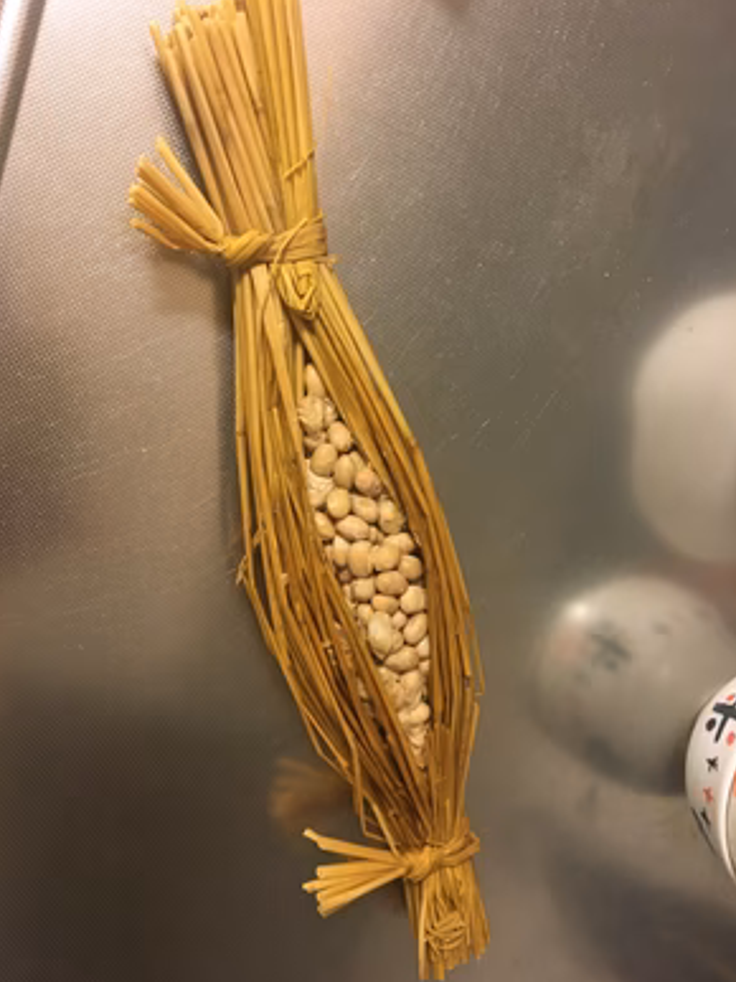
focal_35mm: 30
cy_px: 492
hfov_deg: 46.8
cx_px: 363
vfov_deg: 60.0
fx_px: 851
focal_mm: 4.15
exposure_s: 1/33
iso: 250
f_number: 2.2
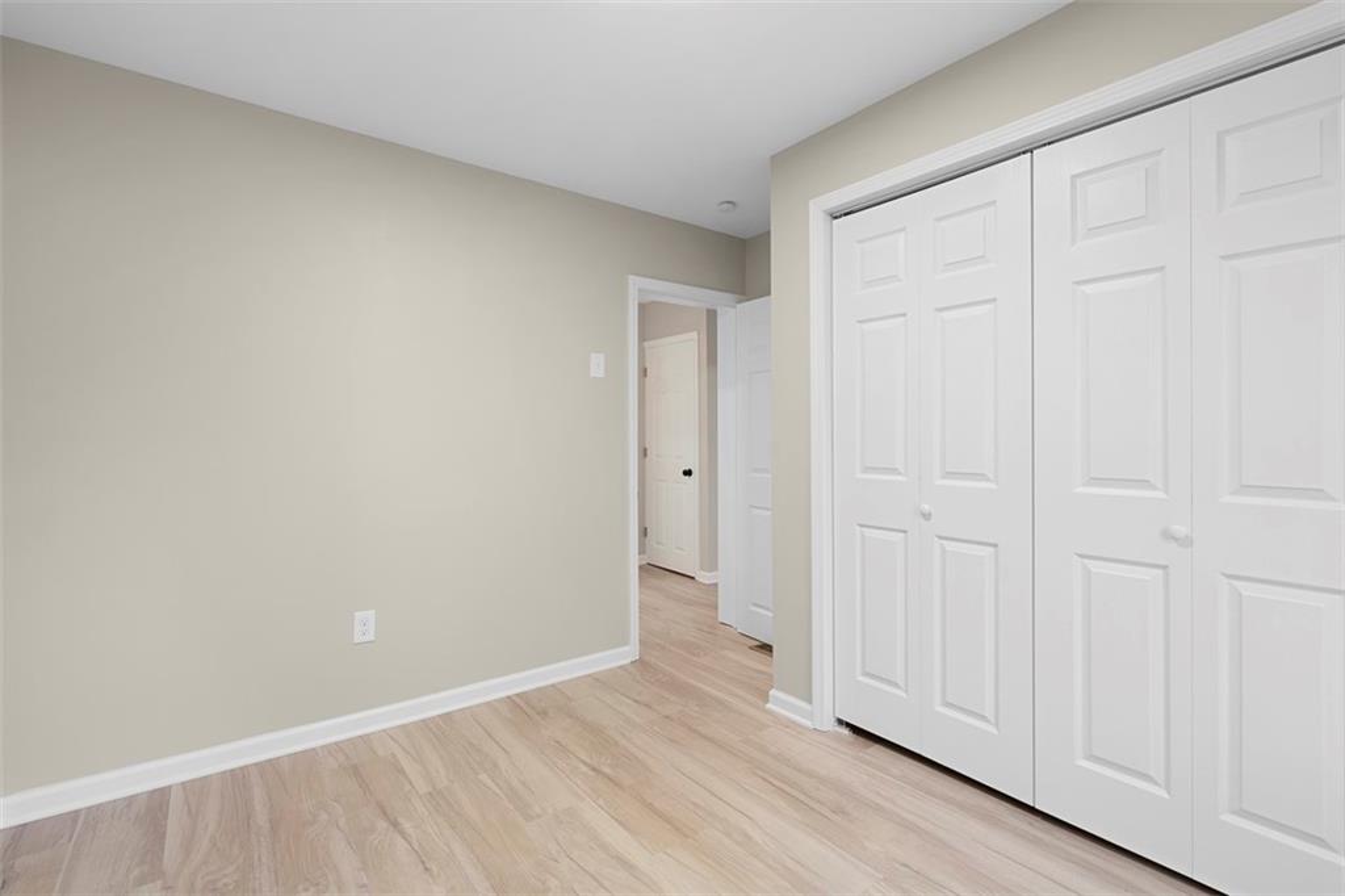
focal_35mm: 16
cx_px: 672
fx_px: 598
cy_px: 448
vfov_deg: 73.7
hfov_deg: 96.8
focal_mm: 16
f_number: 8
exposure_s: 1/1.25
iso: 320
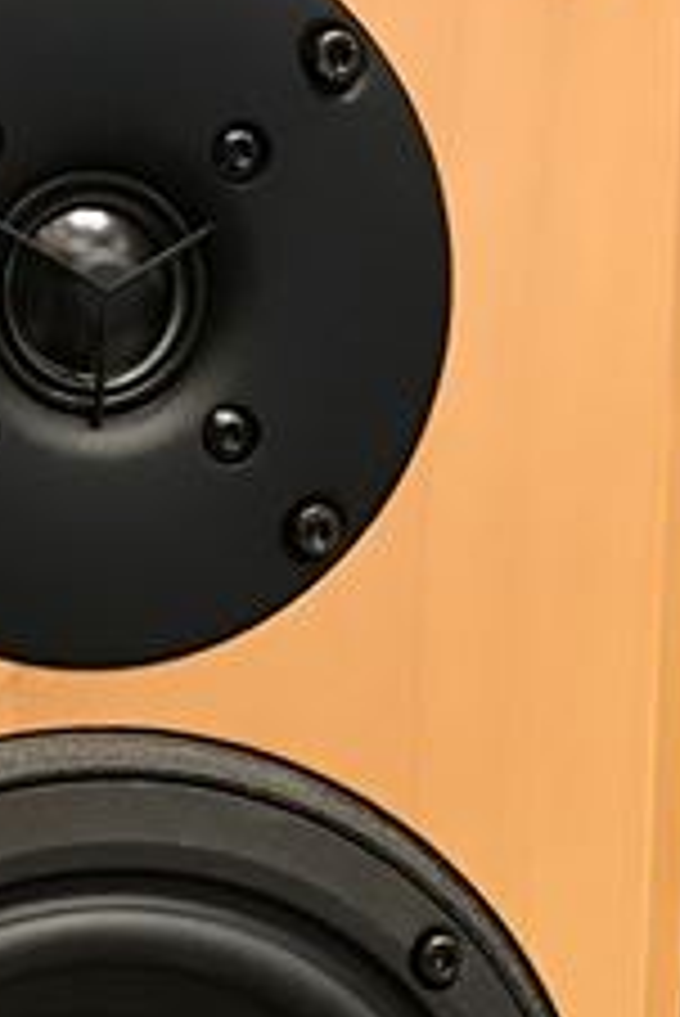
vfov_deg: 19.4
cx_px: 0
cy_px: 936
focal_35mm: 103
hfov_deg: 13.1
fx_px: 2914
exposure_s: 1/12
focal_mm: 3.99
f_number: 1.8
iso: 100
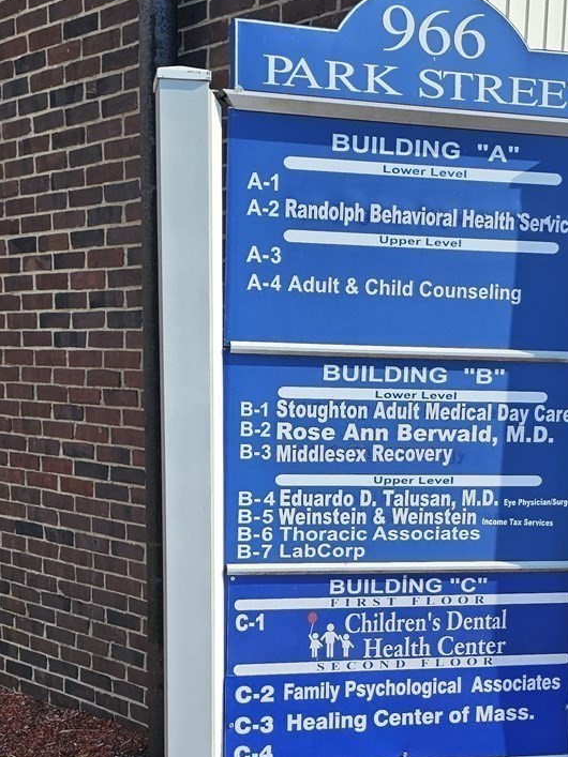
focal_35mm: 50
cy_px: 575
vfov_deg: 37.2
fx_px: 1094
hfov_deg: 29.1
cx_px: 239
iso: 10
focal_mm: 6.3
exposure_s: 1/375
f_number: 1.7
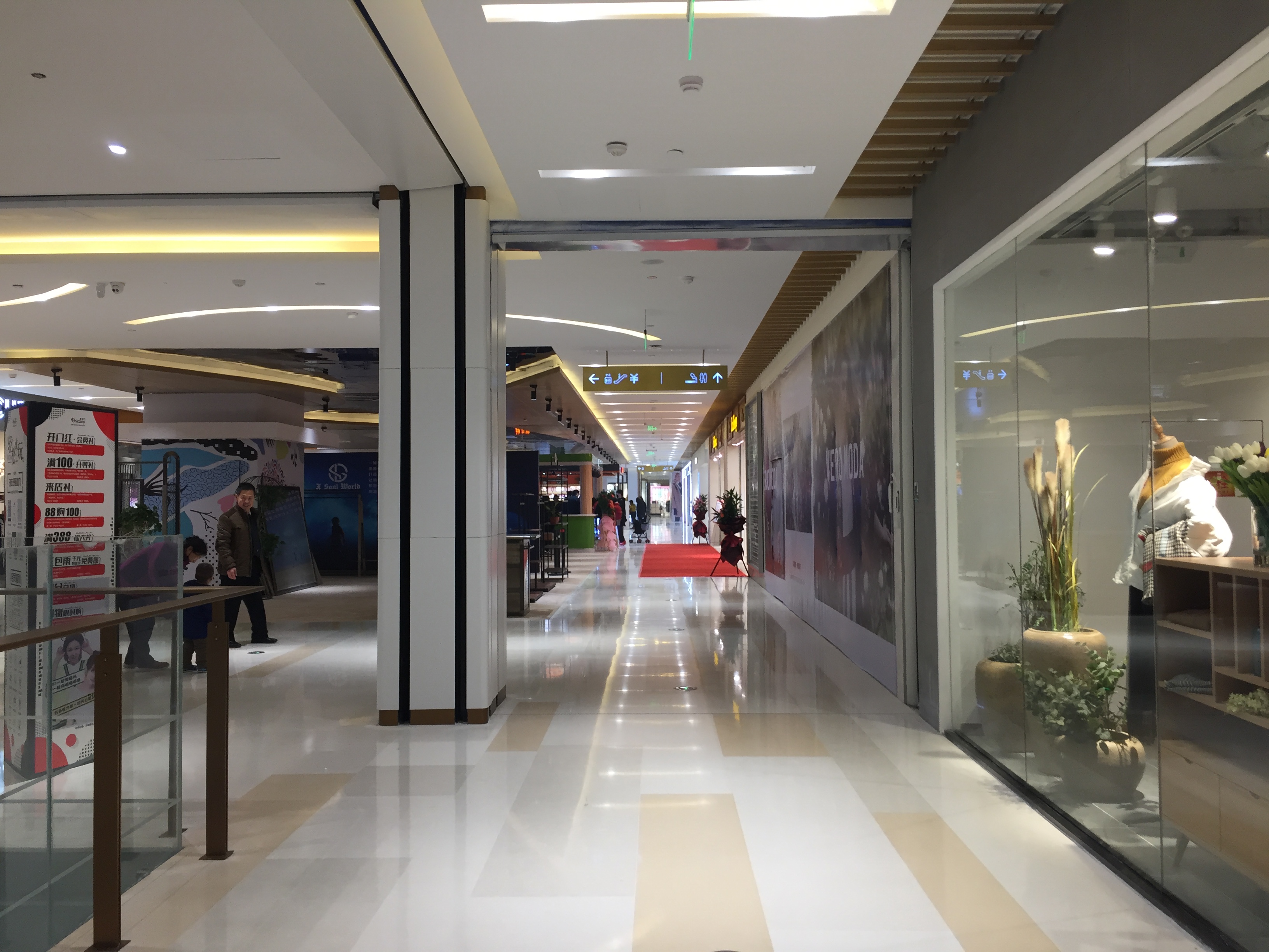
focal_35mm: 29
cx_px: 634
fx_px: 1063
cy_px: 476
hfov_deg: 61.7
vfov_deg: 48.2
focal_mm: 4.15
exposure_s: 1/33
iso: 32
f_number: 2.2
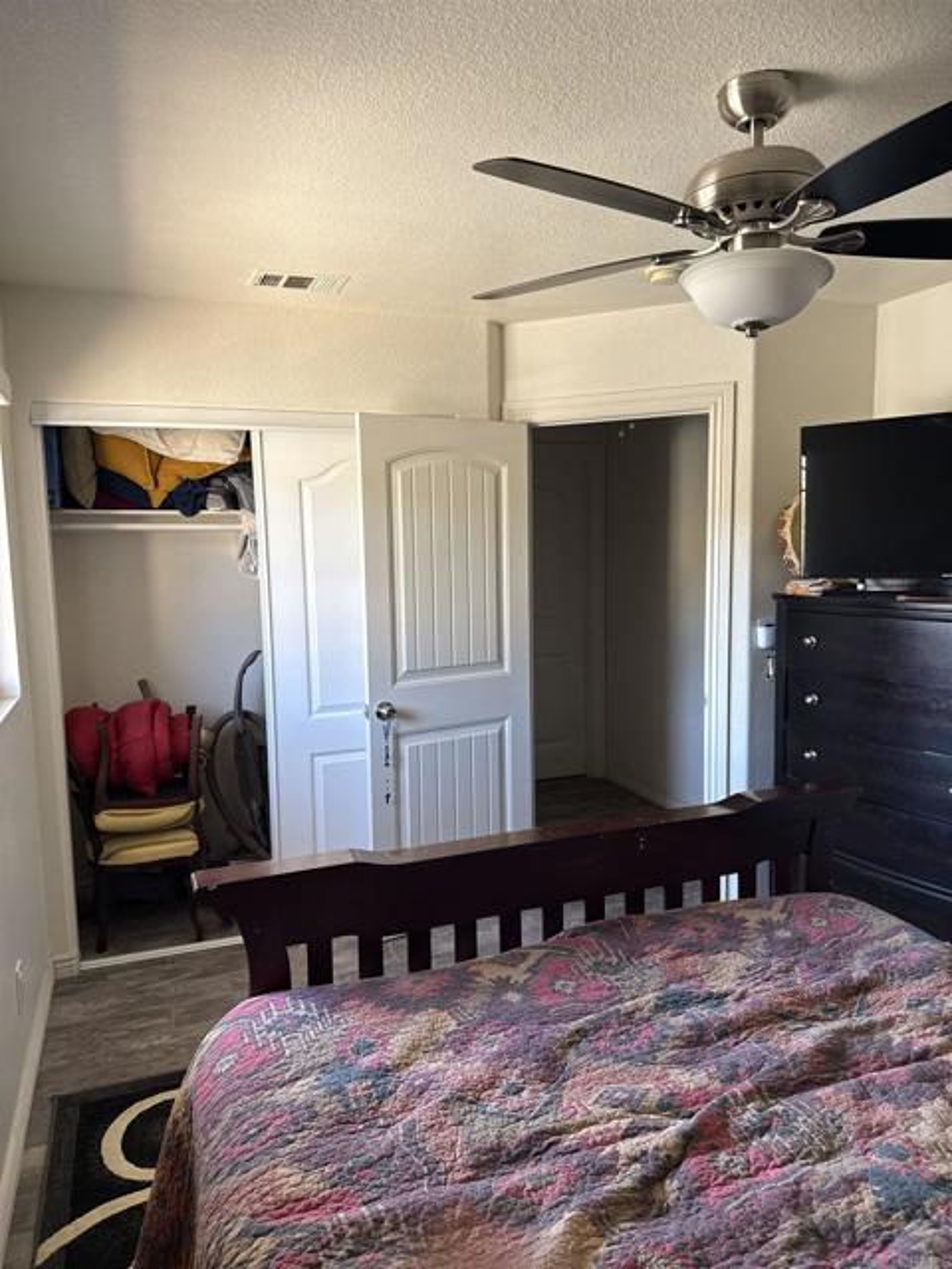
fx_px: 880
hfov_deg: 56.8
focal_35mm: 24
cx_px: 476
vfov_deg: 71.6
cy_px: 634
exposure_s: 1/121
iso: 200
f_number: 1.78
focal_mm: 6.76
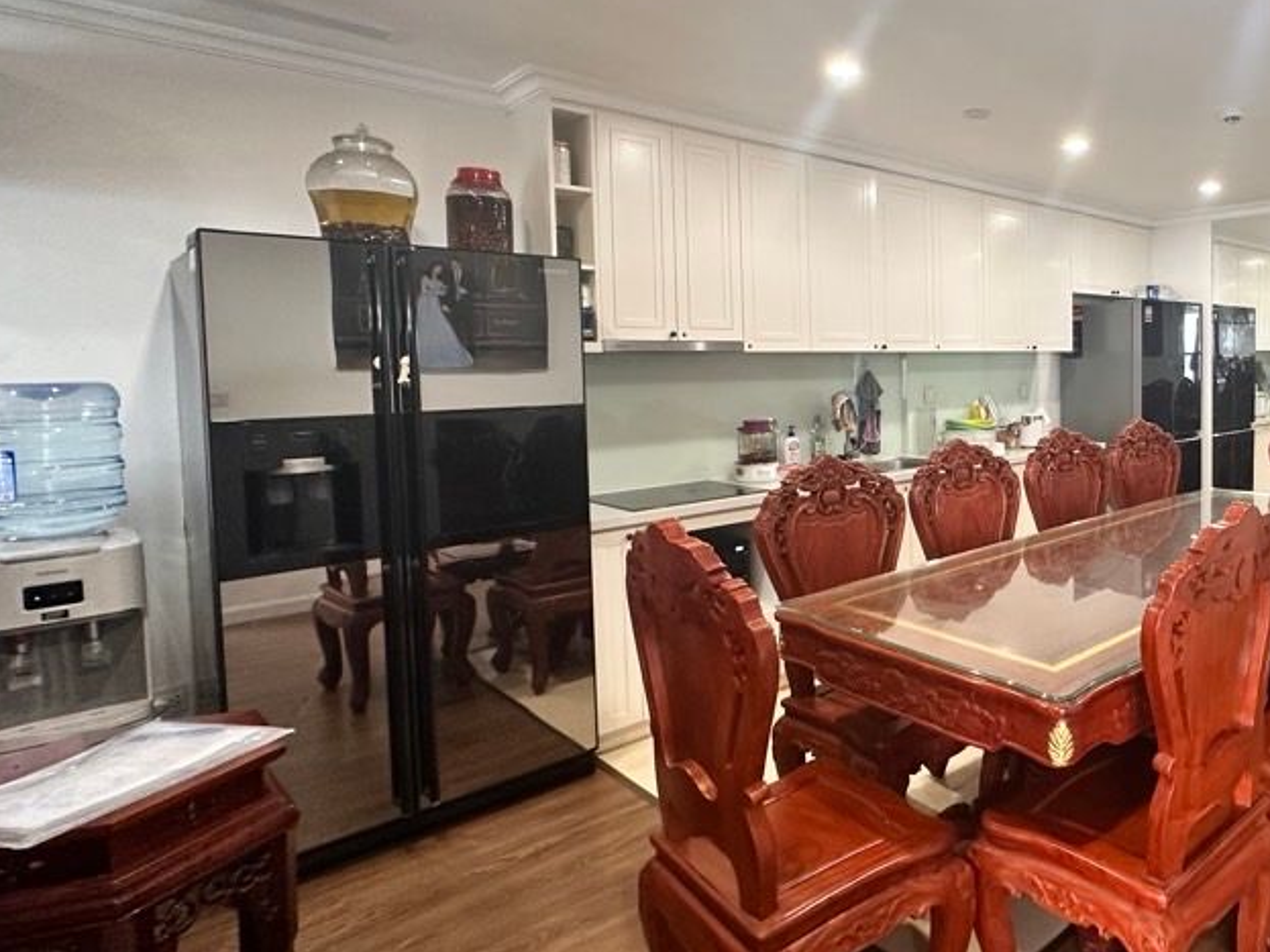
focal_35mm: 23
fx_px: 844
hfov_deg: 66.7
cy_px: 400
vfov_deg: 58.6
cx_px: 1027
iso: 320
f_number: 2.2
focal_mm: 2.22
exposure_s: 1/67
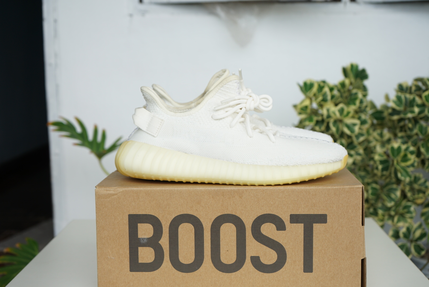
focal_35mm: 49
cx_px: 214
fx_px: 584
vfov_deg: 27.6
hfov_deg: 40.3
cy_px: 144
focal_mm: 49
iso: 200
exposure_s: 1/250
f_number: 5.6
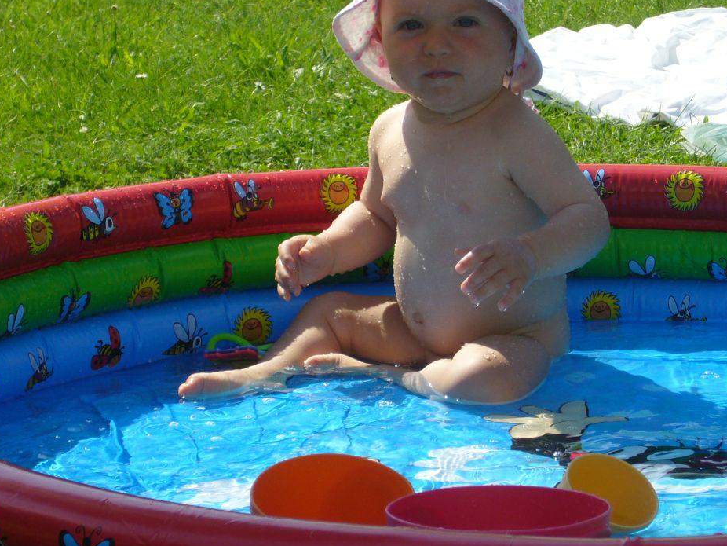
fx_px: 2857
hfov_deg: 14.5
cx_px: 412
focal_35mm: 136
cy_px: 199
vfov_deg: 10.9
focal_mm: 17.4
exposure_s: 1/500
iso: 80
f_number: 5
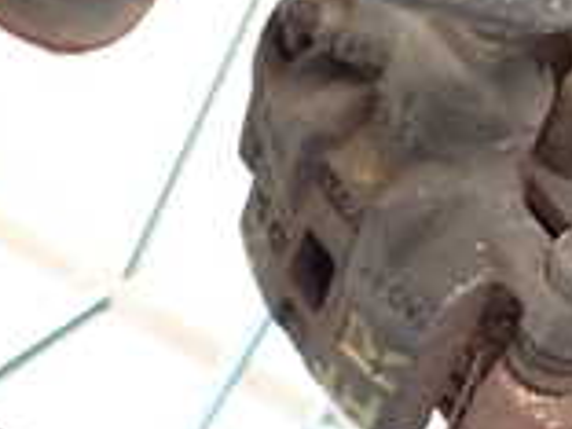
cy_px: 66
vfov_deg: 15.3
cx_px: 521
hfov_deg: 20.0
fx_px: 1586
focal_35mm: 96
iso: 200
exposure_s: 1/40
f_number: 2
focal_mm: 4.5
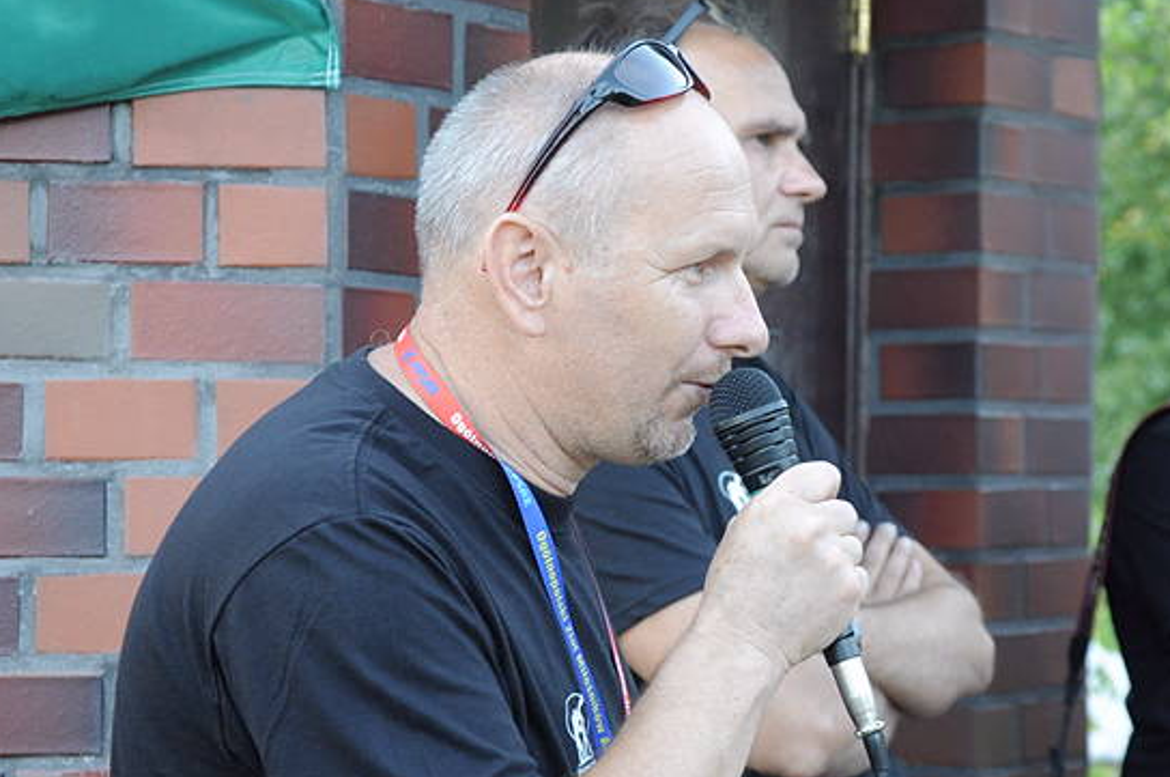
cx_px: 753
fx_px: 4413
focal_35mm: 136
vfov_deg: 10.1
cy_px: 462
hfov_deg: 15.1
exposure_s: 1/100
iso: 800
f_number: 5
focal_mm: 58
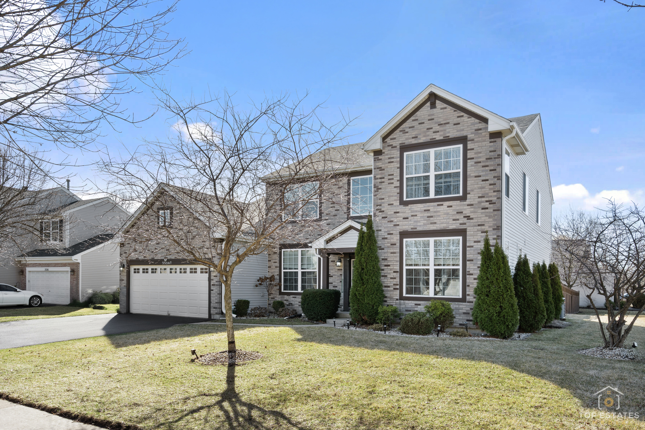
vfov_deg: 53.1
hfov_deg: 73.7
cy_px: 215
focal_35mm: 24
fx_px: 430
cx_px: 322
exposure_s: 1/80
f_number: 10
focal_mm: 24
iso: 200
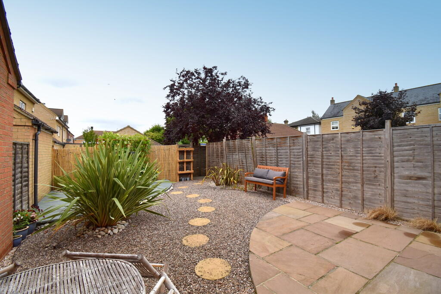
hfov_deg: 100.4
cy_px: 147
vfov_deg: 77.3
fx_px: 184
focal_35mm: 15
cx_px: 220
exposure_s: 1/250
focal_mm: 10
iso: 110
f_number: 8
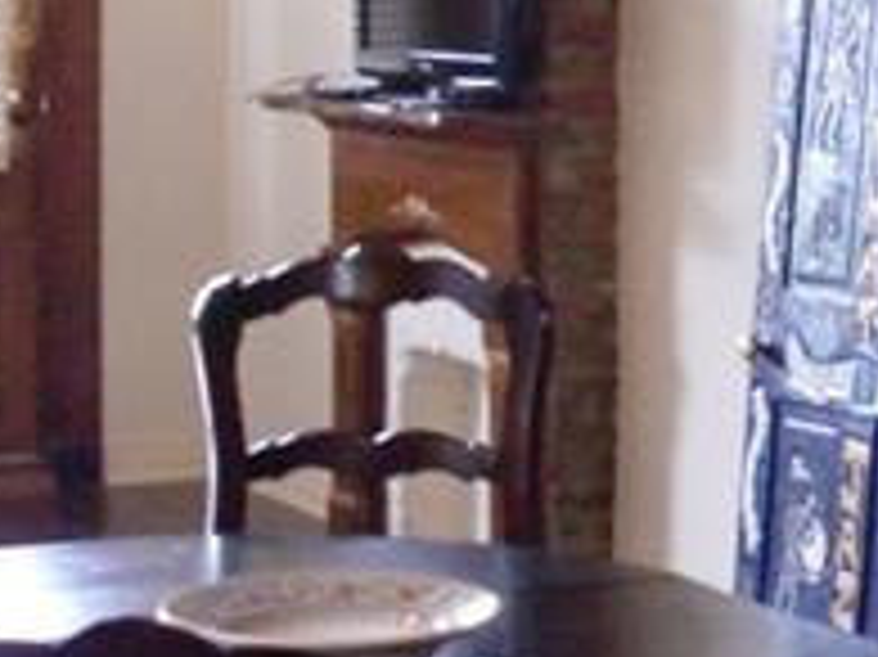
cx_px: 1189
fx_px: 2991
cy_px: 176
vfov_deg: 12.5
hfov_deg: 15.7
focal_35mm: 118
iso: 1000
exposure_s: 1/60
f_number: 2.8
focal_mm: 6.3
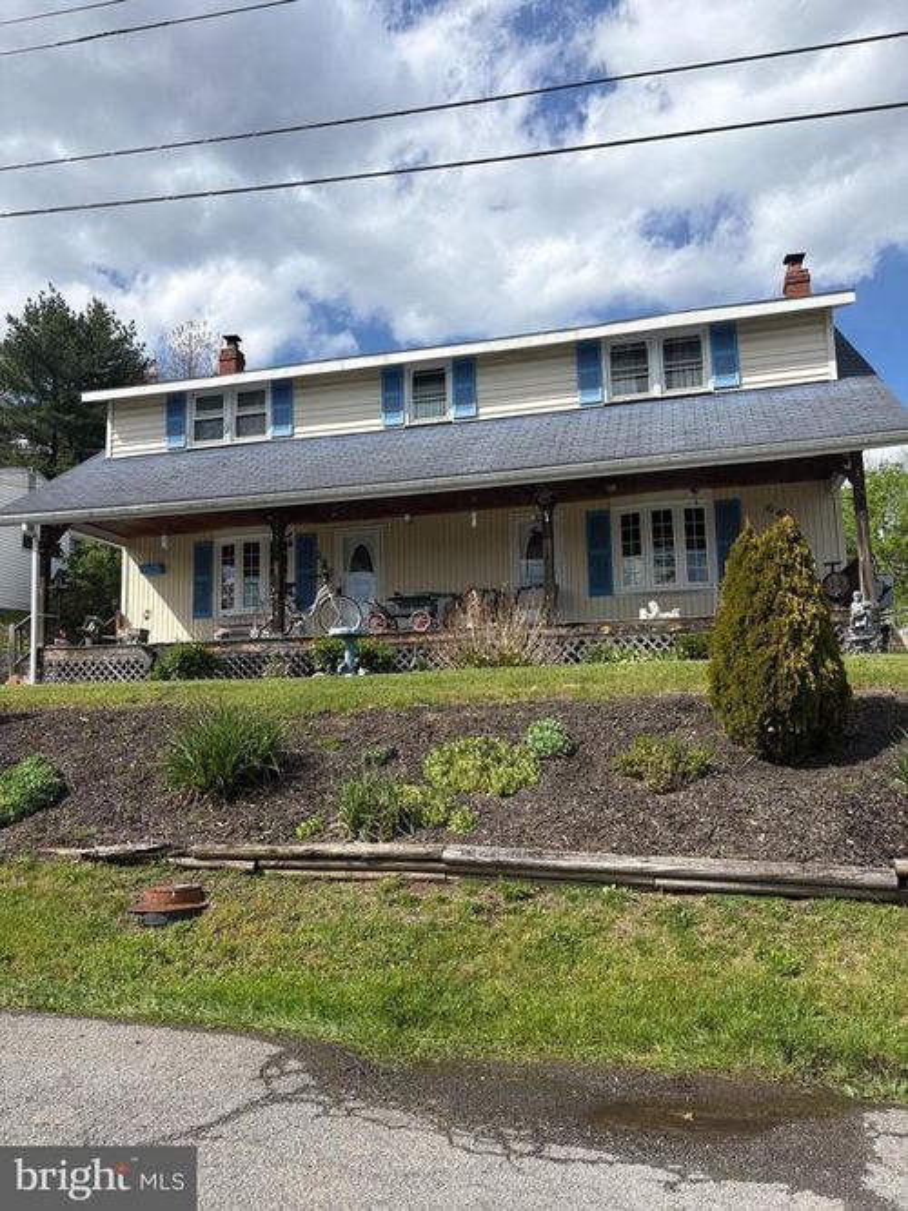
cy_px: 606
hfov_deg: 53.0
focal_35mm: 26
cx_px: 454
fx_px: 910
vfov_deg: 67.3
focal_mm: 5.96
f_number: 1.6
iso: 50
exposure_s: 1/4329
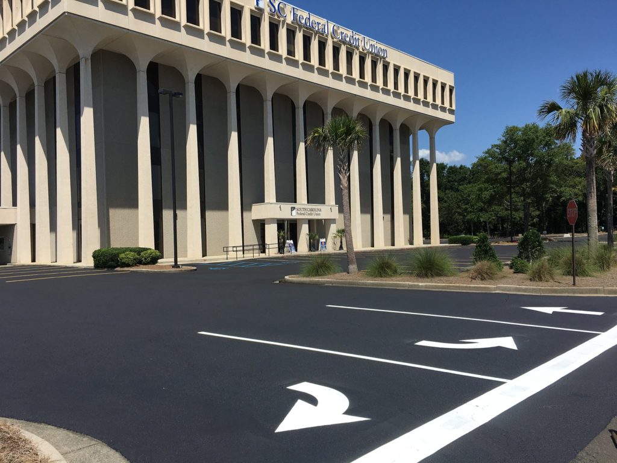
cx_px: 308
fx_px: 517
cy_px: 232
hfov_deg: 61.7
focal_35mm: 29
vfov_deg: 48.2
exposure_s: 1/2198
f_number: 2.2
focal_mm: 4.15
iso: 25
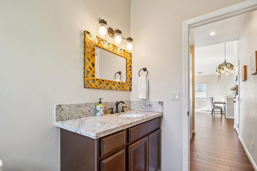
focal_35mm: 16
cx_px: 138
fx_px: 114
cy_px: 94
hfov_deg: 96.6
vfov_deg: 73.5
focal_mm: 14
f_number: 8
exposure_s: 1/10
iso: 400
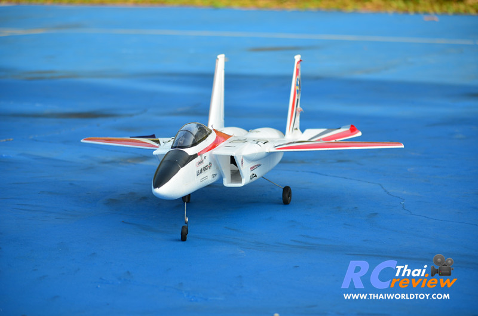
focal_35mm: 120
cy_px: 158
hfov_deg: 17.1
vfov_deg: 11.4
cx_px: 239
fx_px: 1589
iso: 100
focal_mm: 80
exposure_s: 1/320
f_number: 4.5
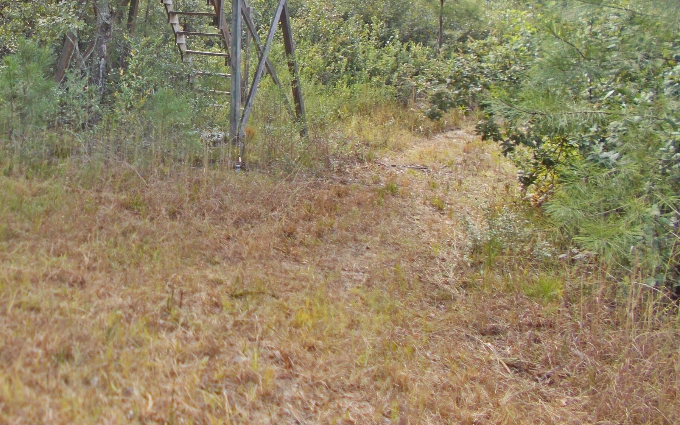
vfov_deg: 27.1
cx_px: 124
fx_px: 852
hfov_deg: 41.4
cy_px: 49
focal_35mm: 46
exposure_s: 1/200
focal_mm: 4.6
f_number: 3.2
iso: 80
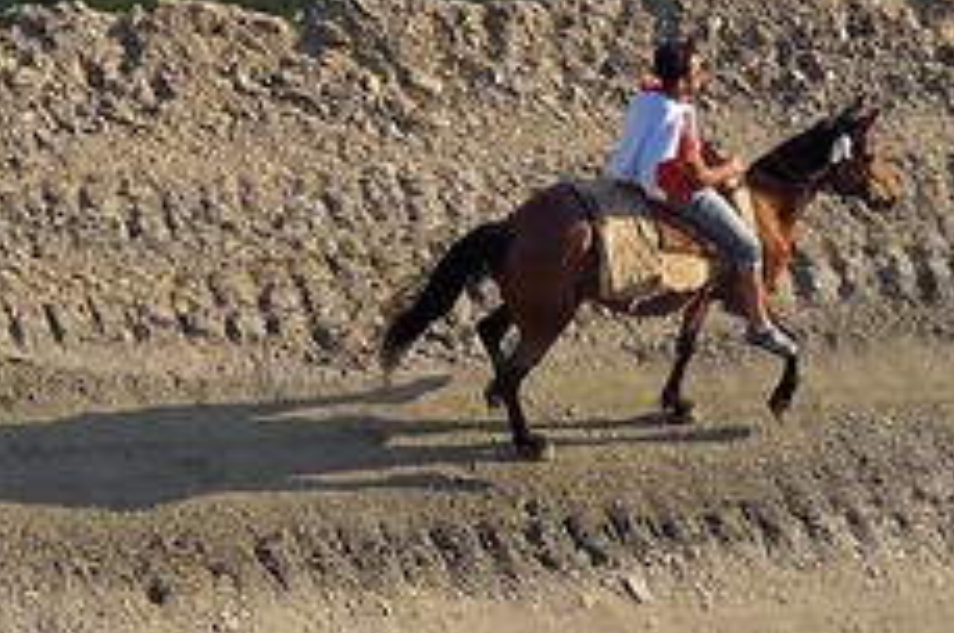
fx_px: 4446
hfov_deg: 12.2
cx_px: 292
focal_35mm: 168
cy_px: -1145
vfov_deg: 7.4
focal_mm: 24
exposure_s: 1/500
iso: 200
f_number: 7.1
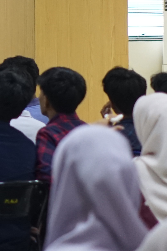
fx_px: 1676
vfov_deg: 8.5
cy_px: -10
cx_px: -223
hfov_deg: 5.5
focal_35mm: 241
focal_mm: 50
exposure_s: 1/60
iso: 1600
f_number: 1.8
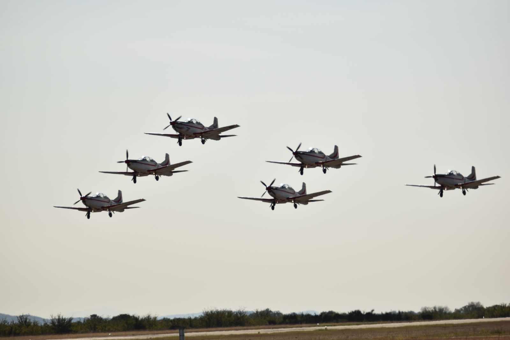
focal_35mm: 300
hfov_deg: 6.9
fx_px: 4250
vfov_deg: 4.6
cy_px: 170
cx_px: 255
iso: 100
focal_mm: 200
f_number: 5.3
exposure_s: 1/1600
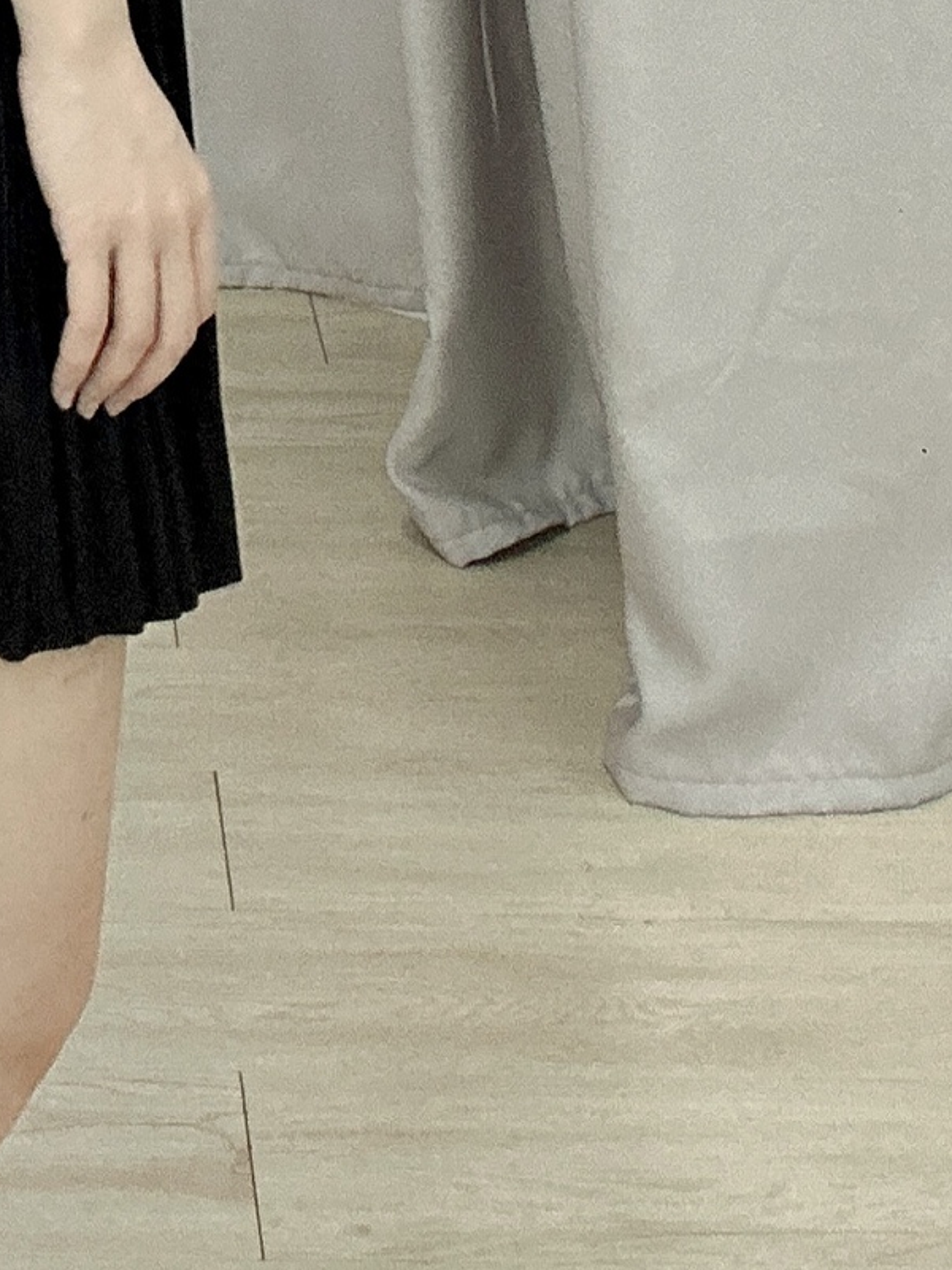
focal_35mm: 69
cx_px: -211
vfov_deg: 23.8
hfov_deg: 19.9
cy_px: -498
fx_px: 2530
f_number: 1.9
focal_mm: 2.69
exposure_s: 1/50
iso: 125
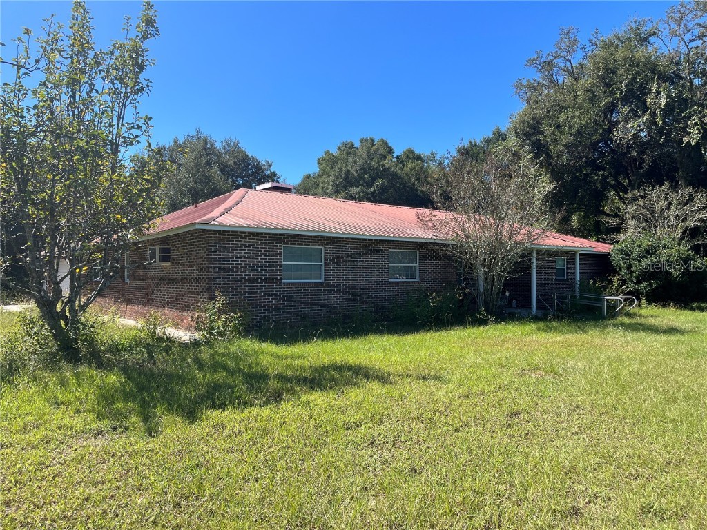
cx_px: 354
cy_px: 265
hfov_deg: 67.3
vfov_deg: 53.1
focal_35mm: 26
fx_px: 531
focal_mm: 5.1
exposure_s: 1/2062
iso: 50
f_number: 1.6
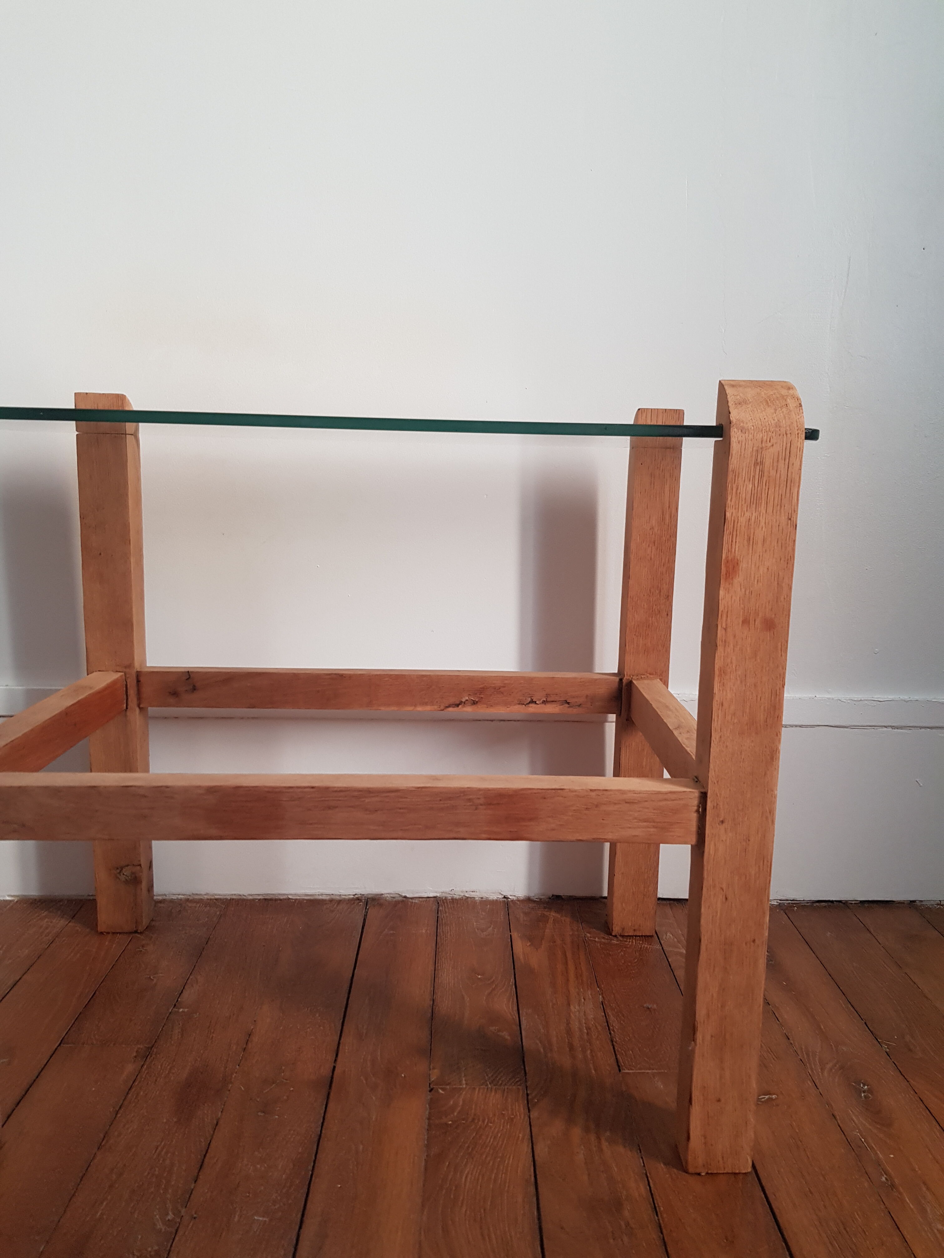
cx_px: 472
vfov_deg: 67.3
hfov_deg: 53.1
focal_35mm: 26
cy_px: 629
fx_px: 945
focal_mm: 4.2
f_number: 1.7
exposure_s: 1/50
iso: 100
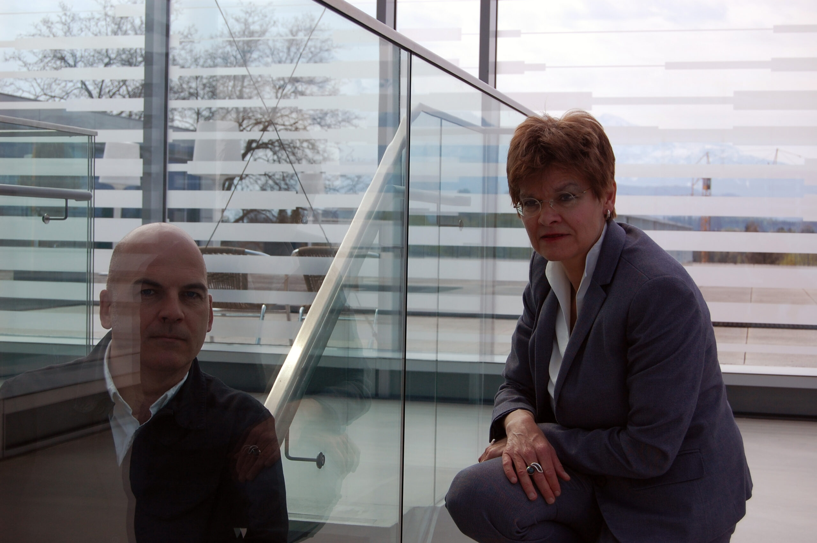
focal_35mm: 57
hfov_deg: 35.1
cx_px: 408
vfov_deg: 23.7
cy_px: 272
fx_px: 1292
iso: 200
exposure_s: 1/250
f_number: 8
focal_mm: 38
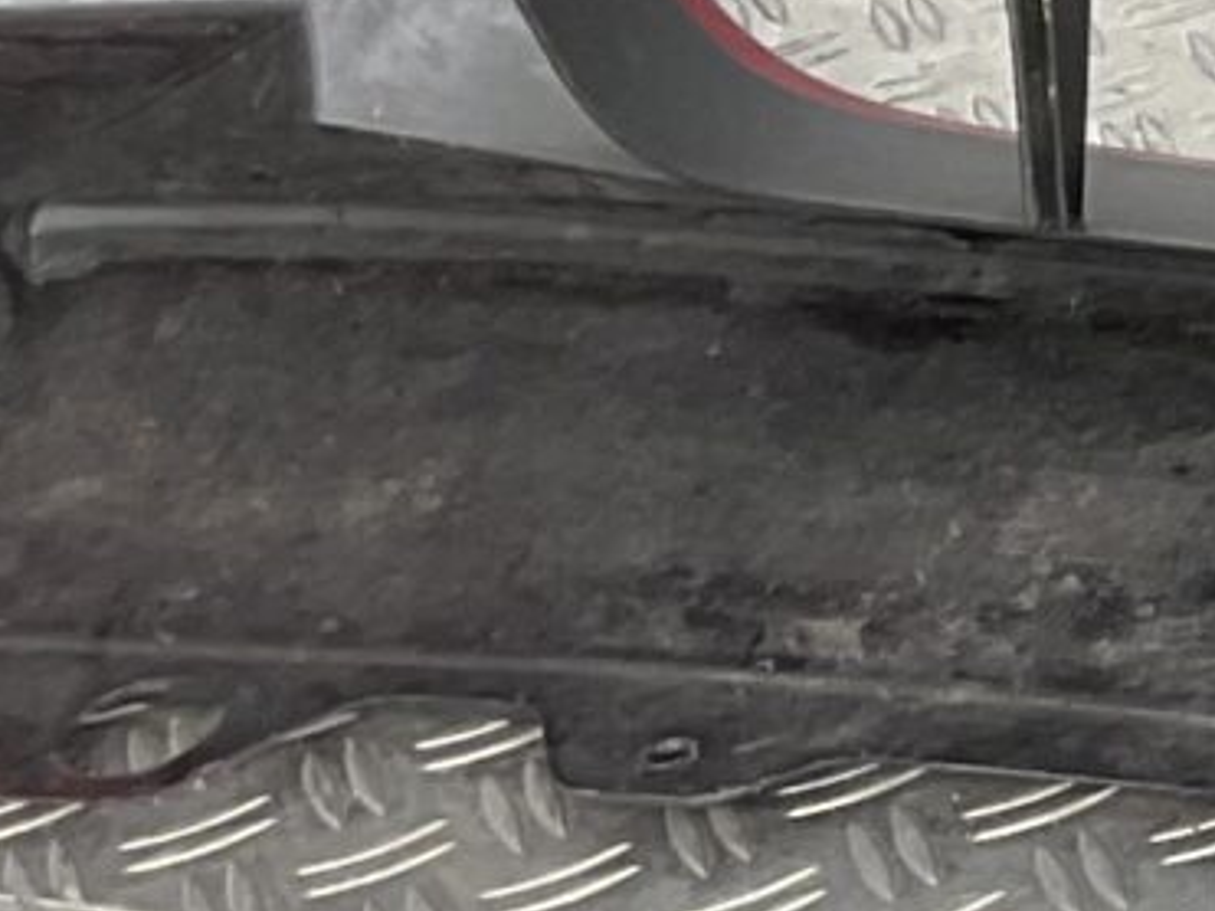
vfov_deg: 7.4
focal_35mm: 200
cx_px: 3324
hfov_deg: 8.6
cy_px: 344
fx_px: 7018
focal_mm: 3
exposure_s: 1/113
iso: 16
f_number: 1.8
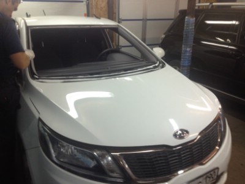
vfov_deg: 40.7
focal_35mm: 35
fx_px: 248
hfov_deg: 52.6
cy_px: 92
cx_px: 122
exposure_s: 1/20
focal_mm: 4.28
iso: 80
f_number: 2.4
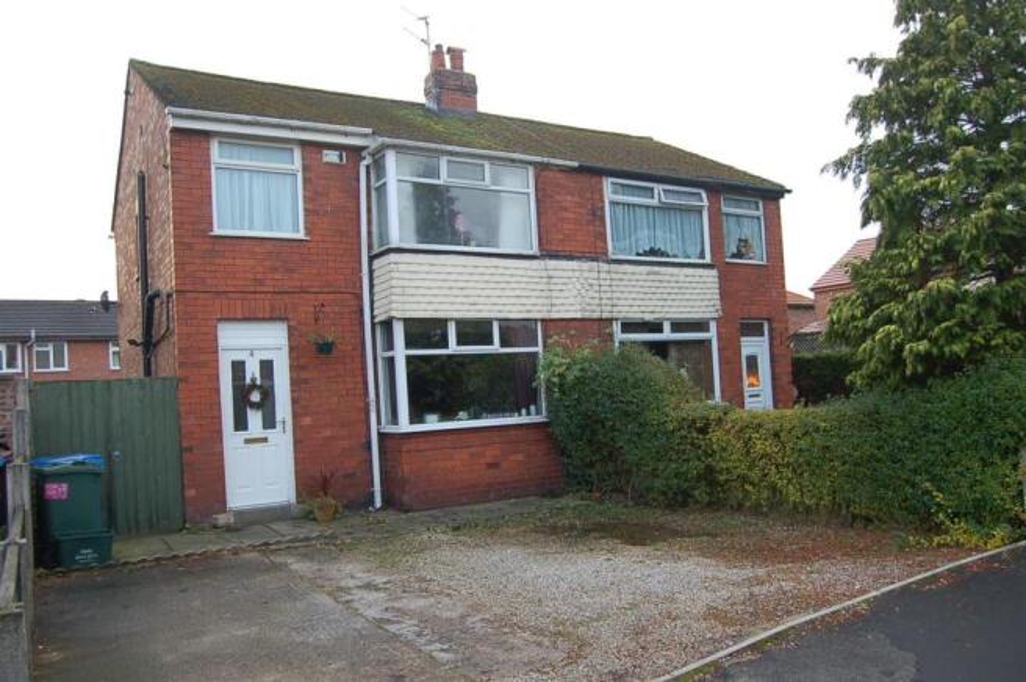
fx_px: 769
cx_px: 513
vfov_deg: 47.8
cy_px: 341
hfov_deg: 67.4
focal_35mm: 27
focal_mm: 18
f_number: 4.5
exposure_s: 1/80
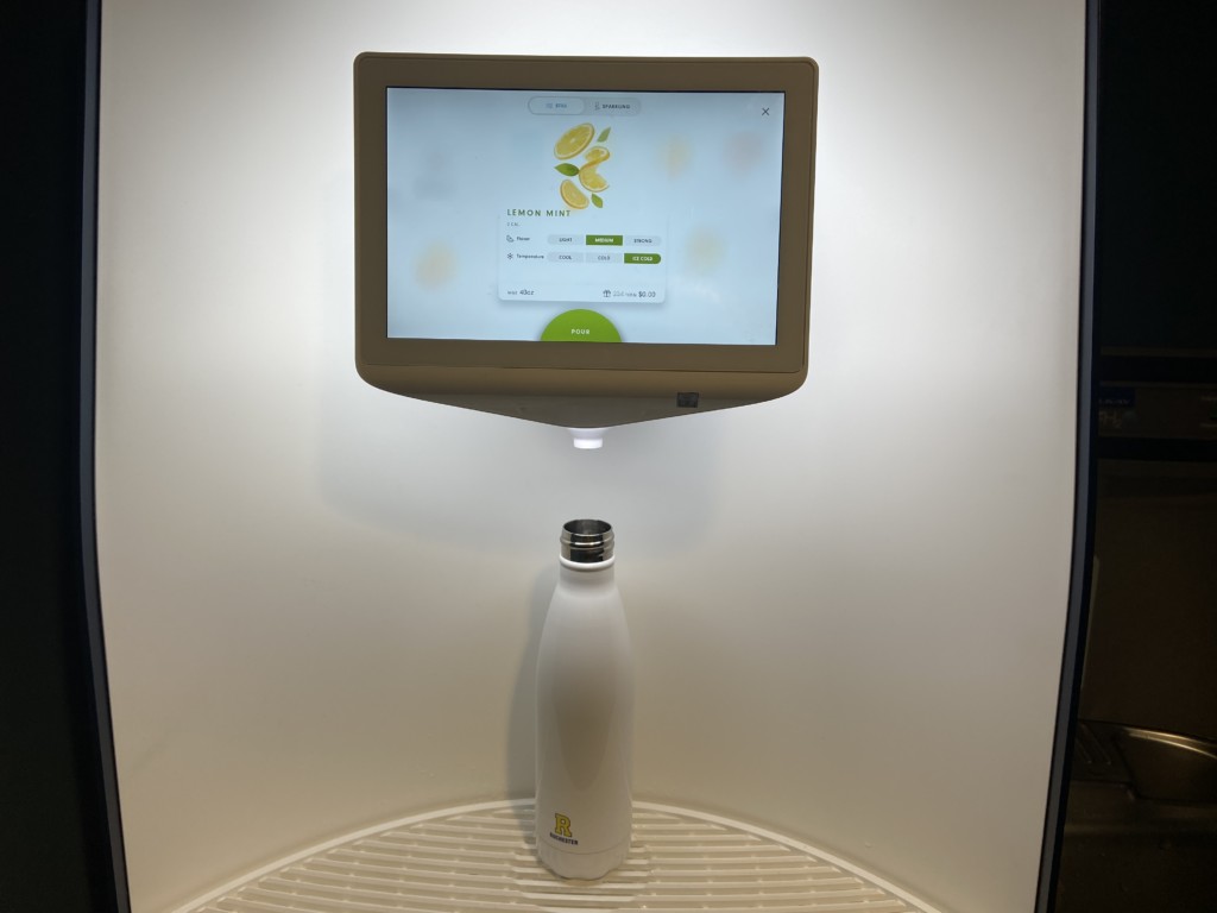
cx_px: 608
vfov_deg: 53.1
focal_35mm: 26
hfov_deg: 67.3
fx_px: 914
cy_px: 456
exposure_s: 1/197
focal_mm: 4.25
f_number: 1.8
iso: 40
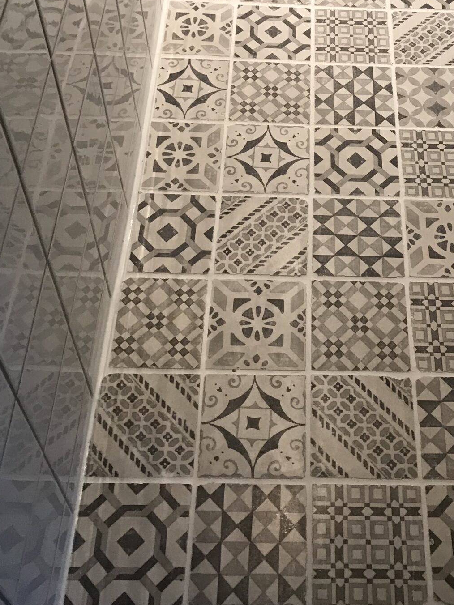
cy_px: 101
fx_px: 927
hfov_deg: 27.3
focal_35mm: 53
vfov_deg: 34.8
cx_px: 312
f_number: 1.8
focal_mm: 3.99
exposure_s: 1/20
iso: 40
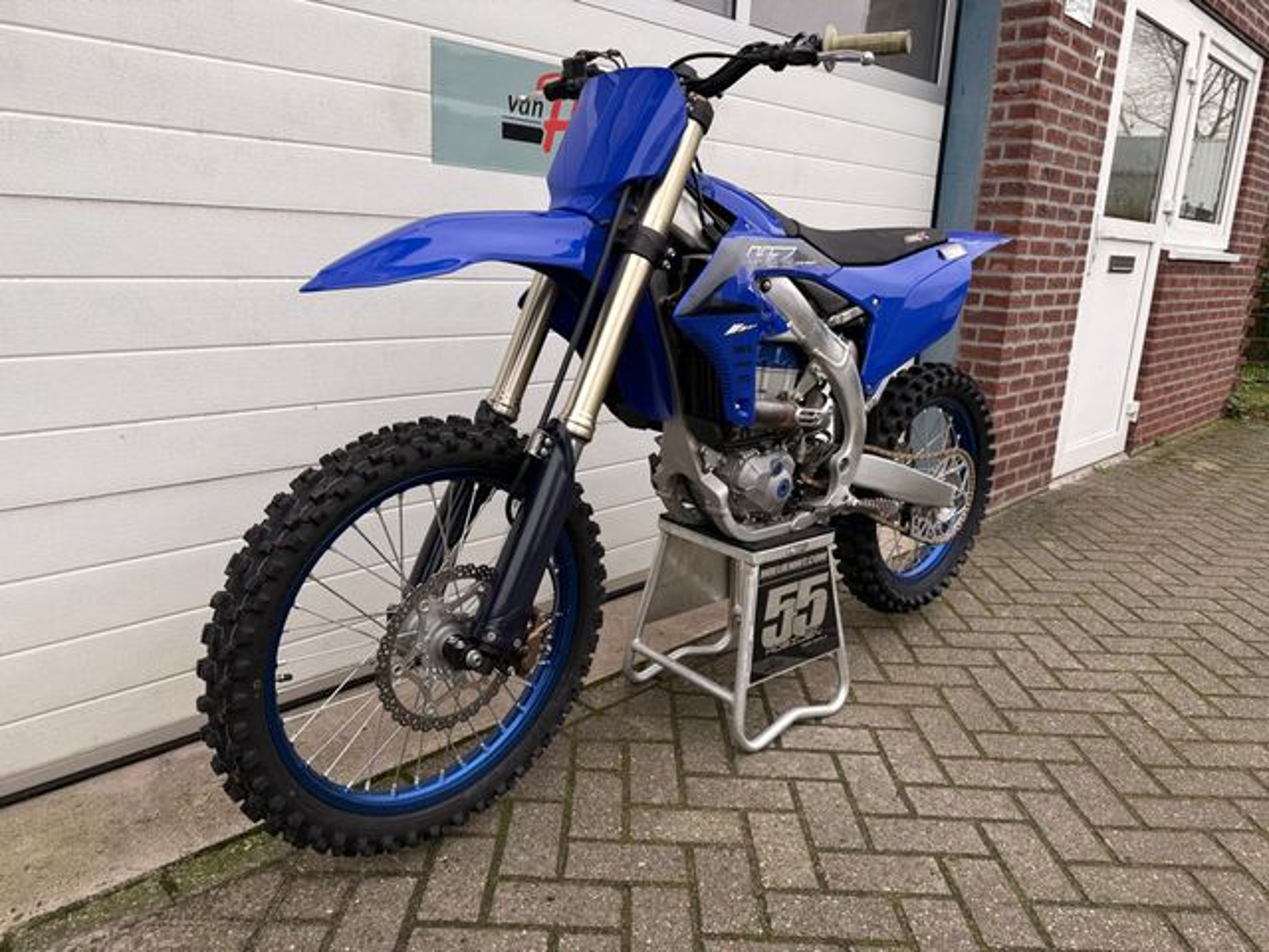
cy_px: 476
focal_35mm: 24
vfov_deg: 56.8
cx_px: 634
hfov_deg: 71.6
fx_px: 880
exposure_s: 1/121
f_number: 1.78
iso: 64
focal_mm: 6.76
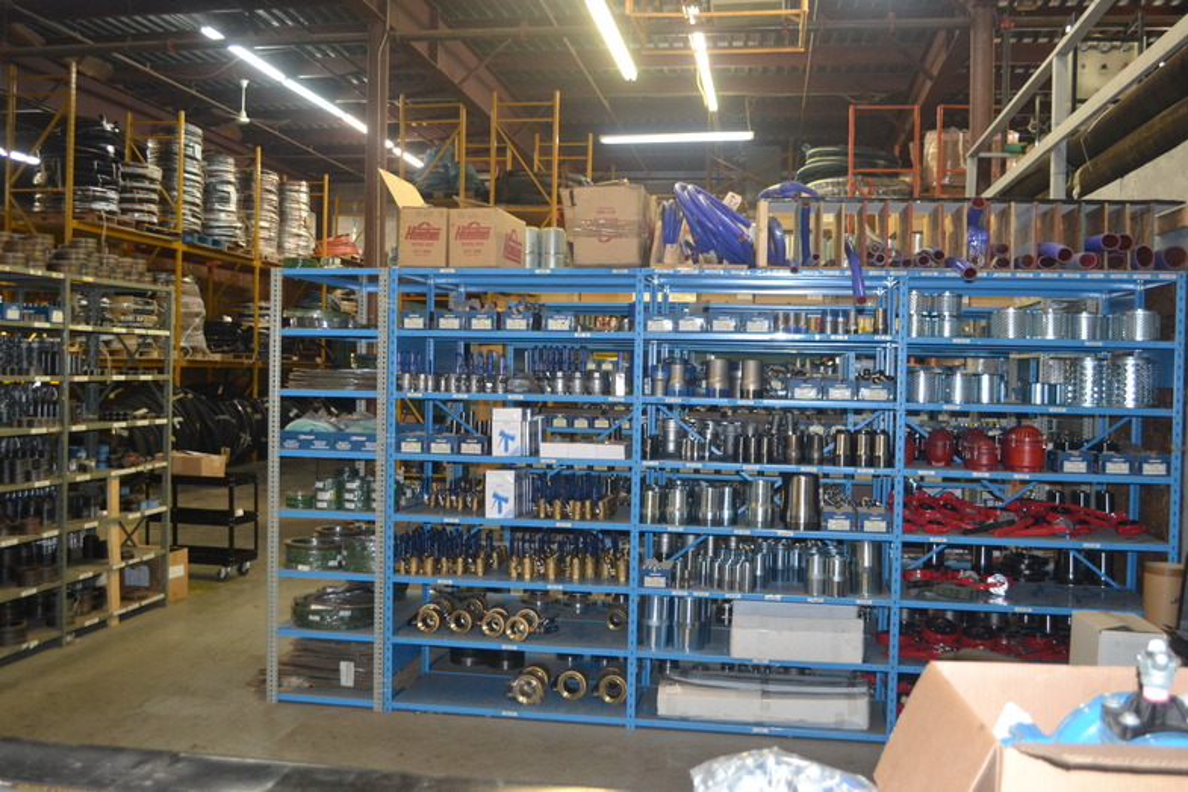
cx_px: 594
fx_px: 1089
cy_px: 396
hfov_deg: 57.2
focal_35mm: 33
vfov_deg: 40.0
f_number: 4
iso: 1600
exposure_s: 1/60
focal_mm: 22
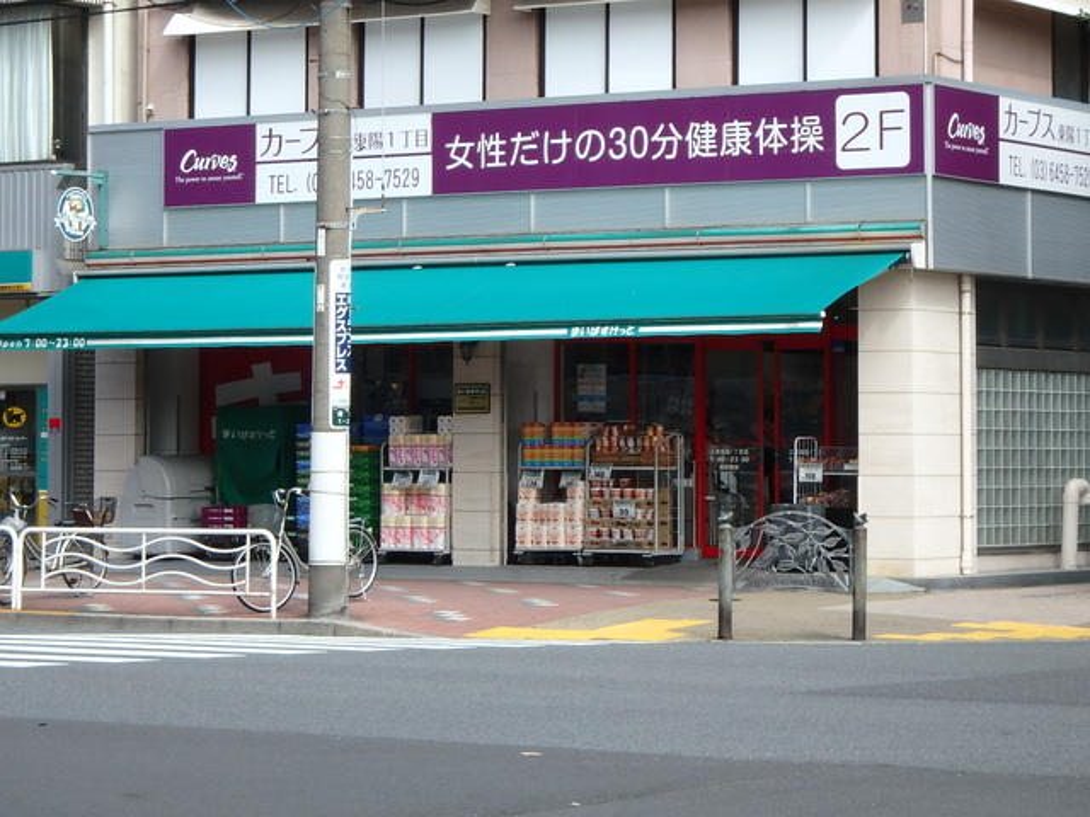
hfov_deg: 18.7
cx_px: 545
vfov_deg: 14.1
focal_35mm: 105
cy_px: 408
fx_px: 3306
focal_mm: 18.7
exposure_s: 1/200
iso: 125
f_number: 5.7
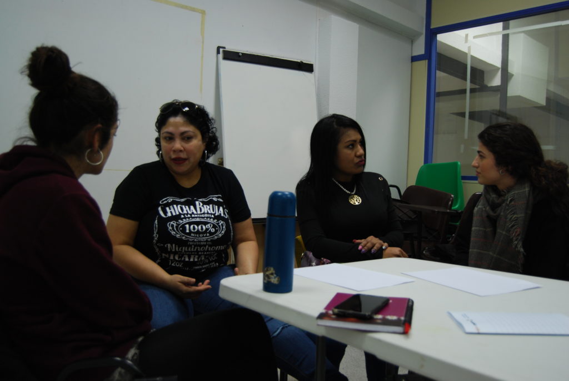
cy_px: 190
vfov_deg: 40.1
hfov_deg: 57.2
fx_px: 522
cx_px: 284
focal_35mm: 33
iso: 320
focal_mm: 22
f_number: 3.8
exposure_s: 1/30
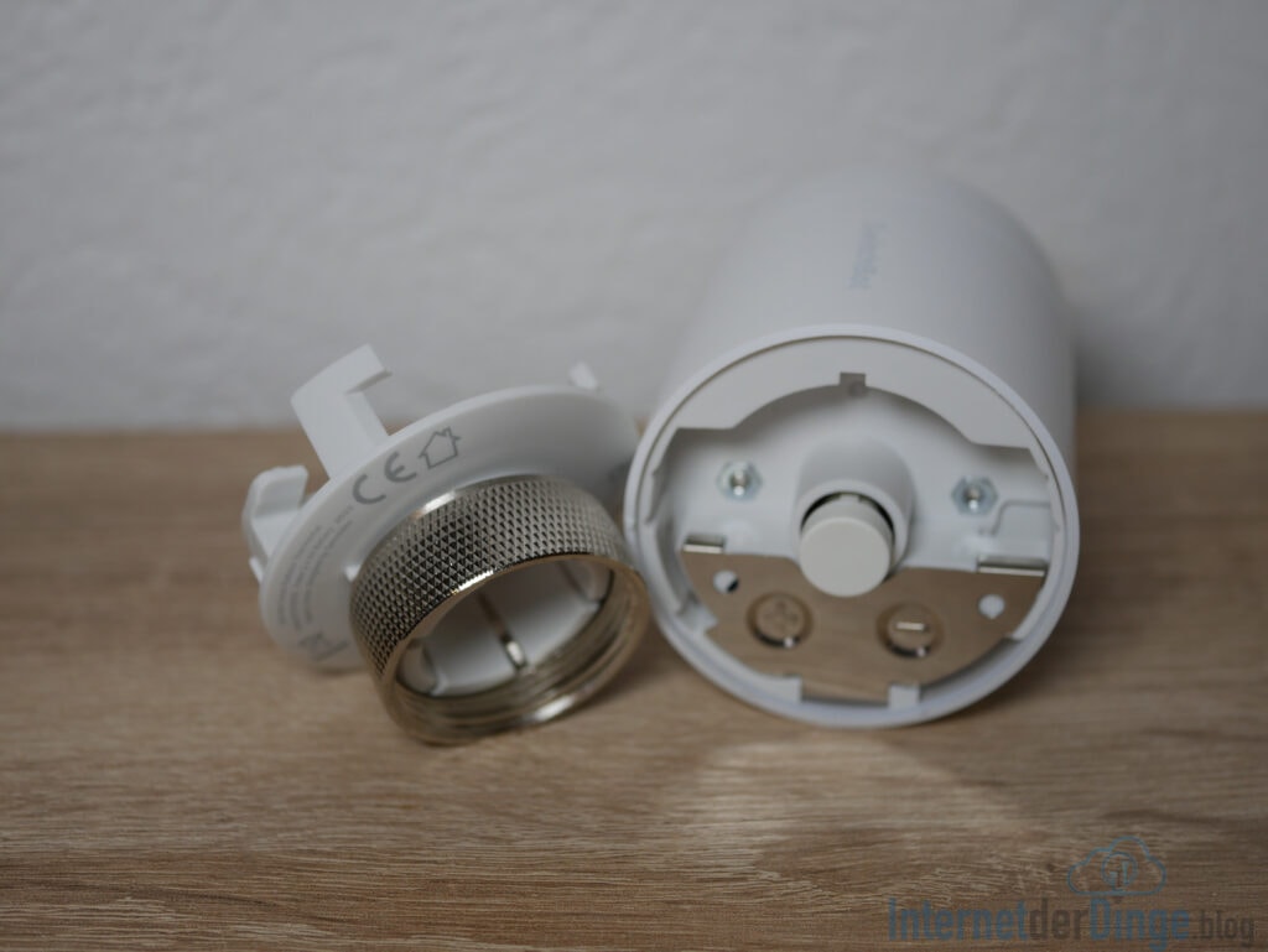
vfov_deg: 24.4
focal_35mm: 60
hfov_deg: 32.2
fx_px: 2199
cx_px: 634
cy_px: 476
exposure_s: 1/125
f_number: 3.2
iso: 200
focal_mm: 30
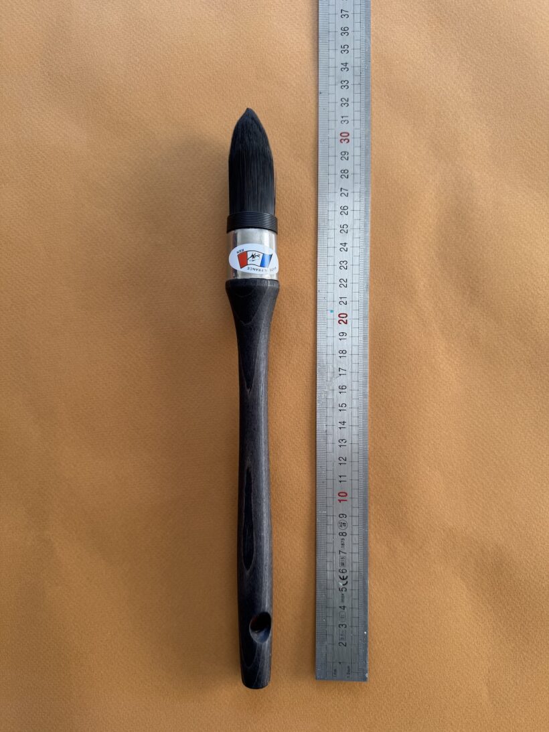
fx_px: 507
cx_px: 274
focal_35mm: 24
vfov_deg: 71.6
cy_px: 366
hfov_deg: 56.8
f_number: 1.78
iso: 80
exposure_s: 1/121
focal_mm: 6.76
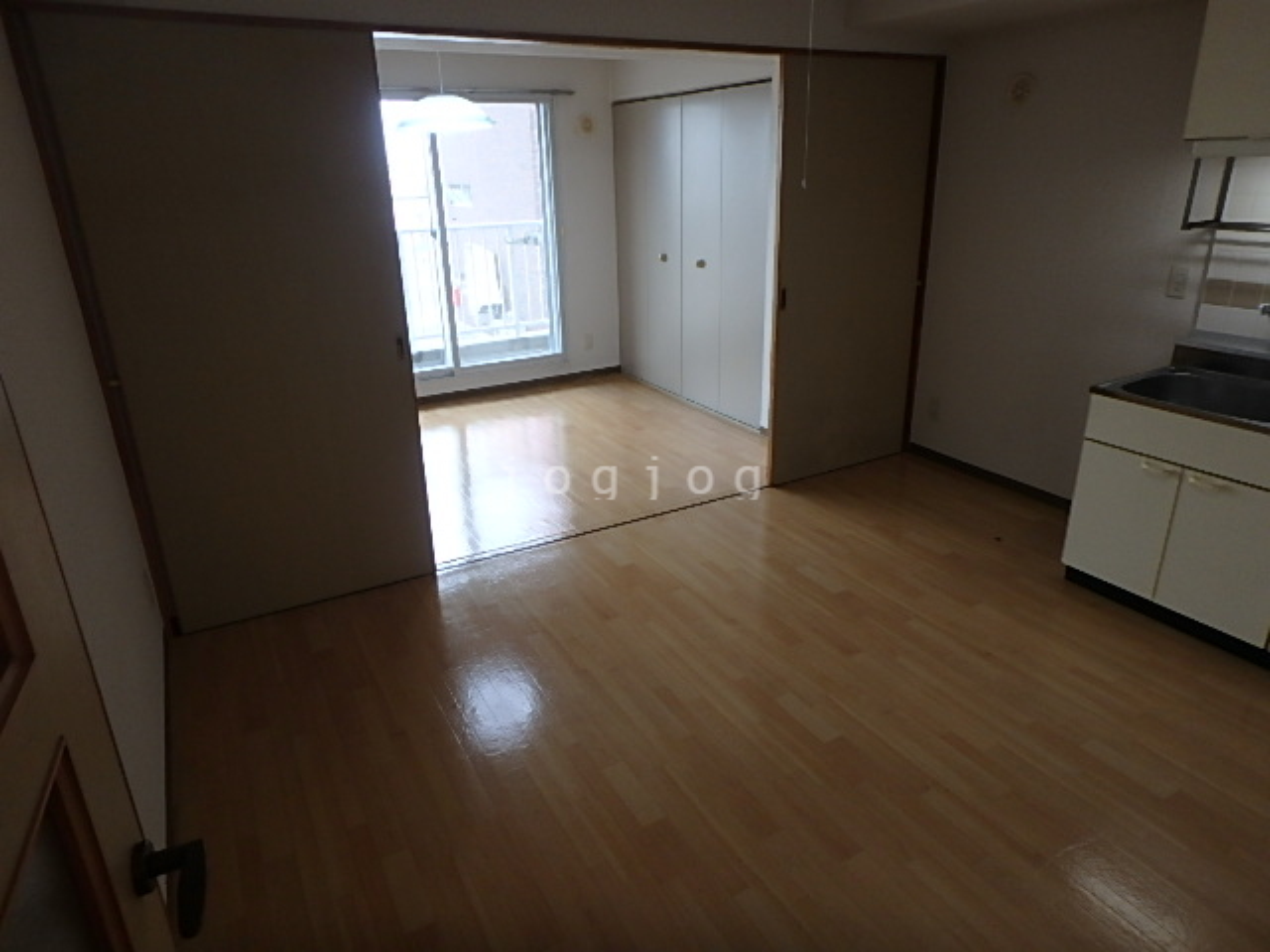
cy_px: 476
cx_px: 635
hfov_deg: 79.0
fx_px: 770
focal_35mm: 21
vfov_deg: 63.4
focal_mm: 3.7
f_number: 3.5
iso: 200
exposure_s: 1/60
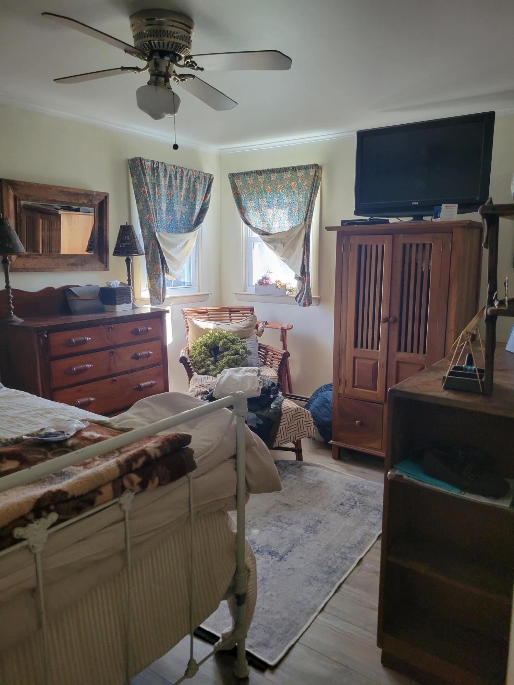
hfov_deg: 53.1
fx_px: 515
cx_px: 257
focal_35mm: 26
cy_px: 342
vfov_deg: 67.3
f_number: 1.8
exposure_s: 1/120
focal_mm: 5.4
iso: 200
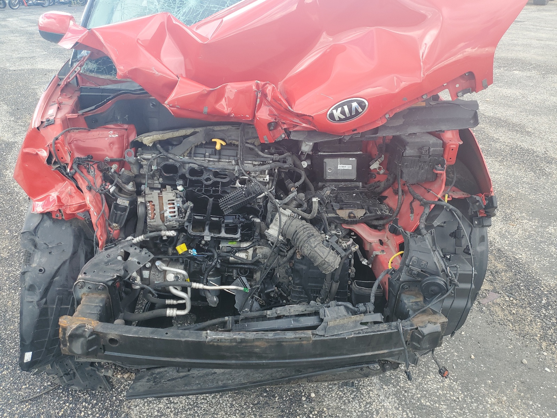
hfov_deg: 67.3
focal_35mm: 26
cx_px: 278
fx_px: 418
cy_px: 209
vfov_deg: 53.1
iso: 50
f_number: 1.5
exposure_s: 1/345
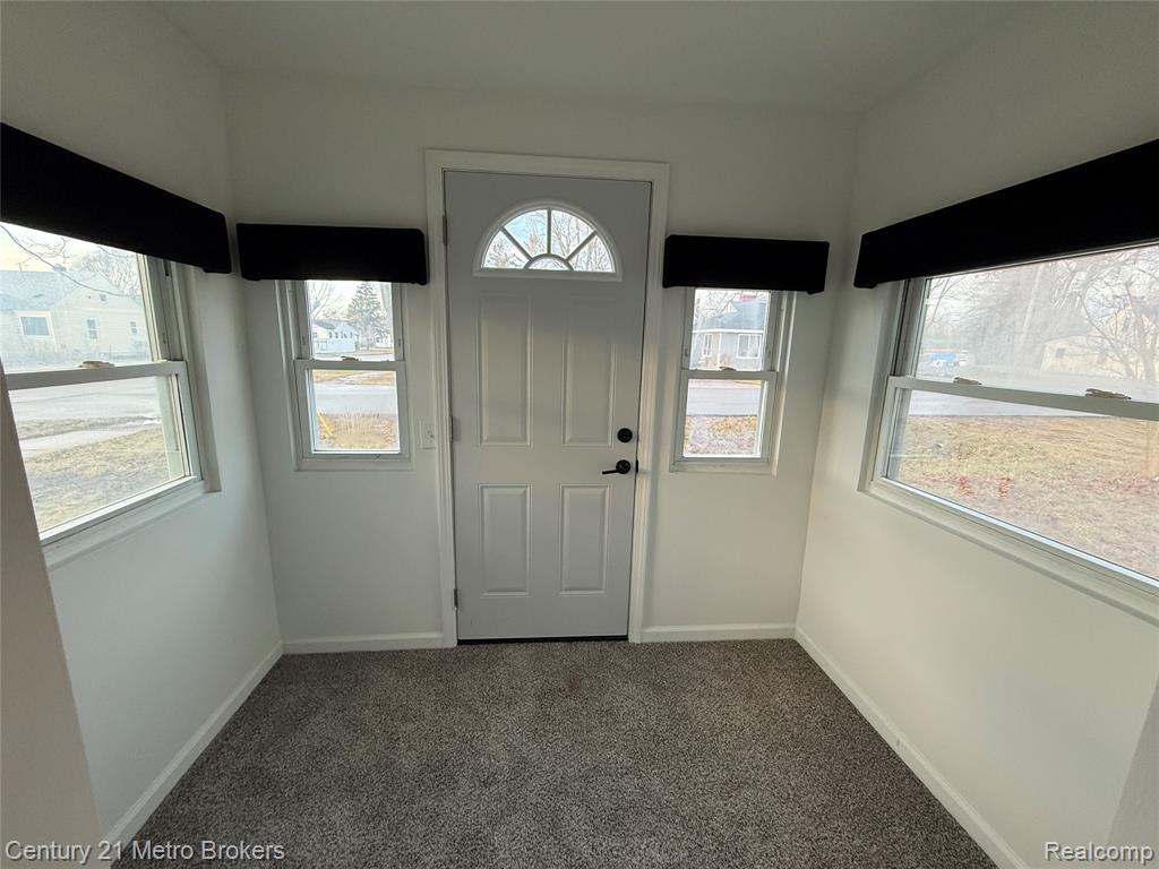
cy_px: 434
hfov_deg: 102.1
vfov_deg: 85.7
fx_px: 469
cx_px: 580
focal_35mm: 14
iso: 200
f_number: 2.2
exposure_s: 1/120
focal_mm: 2.22
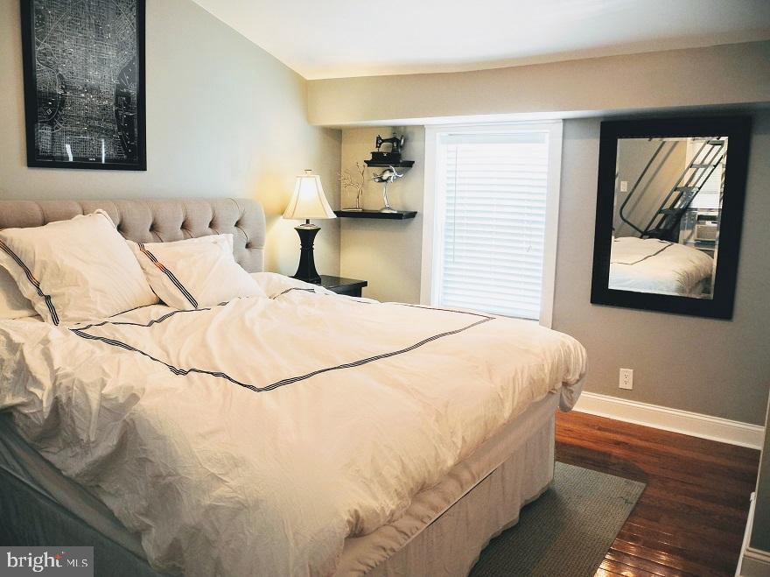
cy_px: 288
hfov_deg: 63.5
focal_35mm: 28
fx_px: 622
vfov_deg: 49.7
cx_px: 385
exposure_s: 1/30
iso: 122
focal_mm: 6
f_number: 2.8
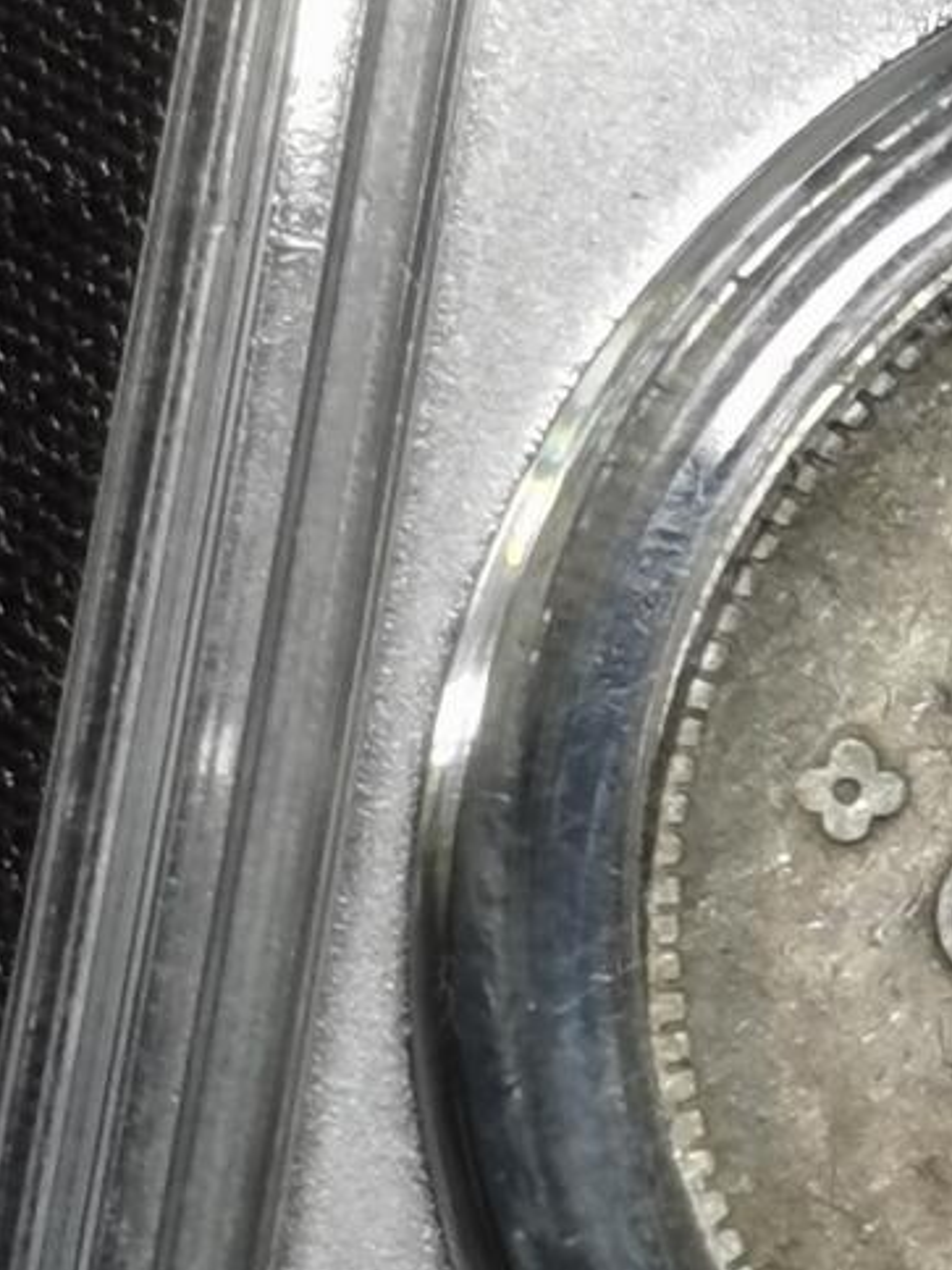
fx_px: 10231
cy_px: 294
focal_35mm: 279
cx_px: 1516
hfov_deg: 5.3
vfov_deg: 7.1
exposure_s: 1/108
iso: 50
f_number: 1.8
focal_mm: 5.58
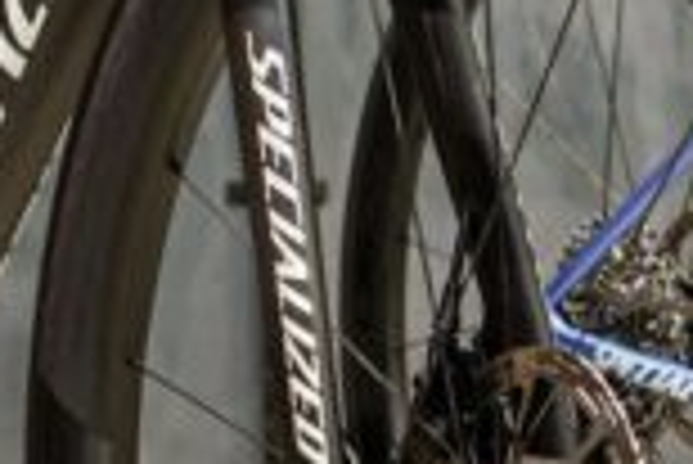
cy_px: 198
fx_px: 4663
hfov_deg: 8.4
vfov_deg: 5.7
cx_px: 882
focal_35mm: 242
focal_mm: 24.3
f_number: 3.2
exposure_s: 1/100
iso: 400
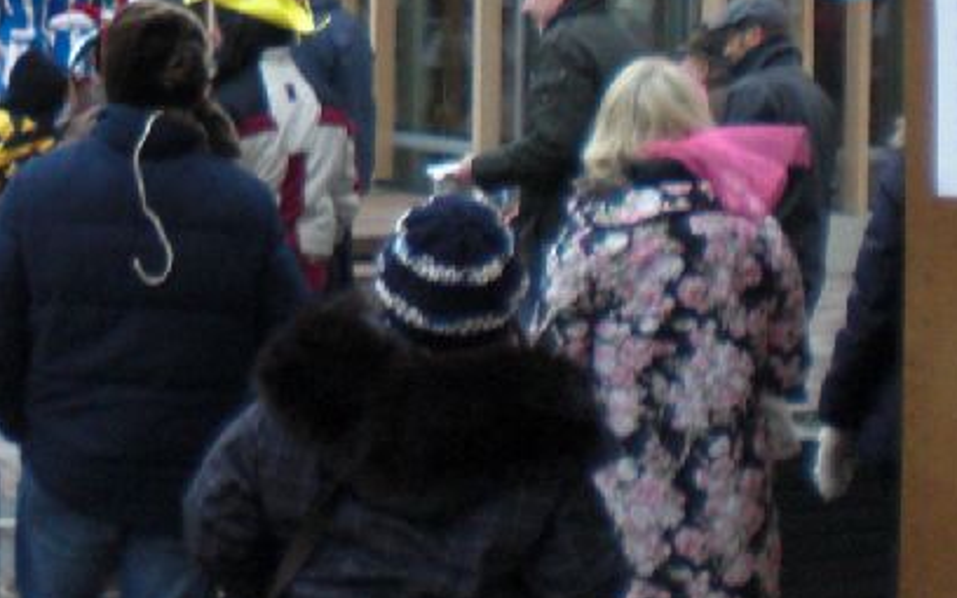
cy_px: -159
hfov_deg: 19.5
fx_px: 2634
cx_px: -155
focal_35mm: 101
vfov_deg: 12.6
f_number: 3.1
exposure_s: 1/100
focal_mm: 6.3
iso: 200
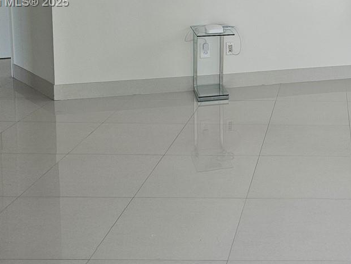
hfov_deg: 30.7
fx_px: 598
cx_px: 339
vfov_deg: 23.8
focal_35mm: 59
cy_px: 3
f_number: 1.7
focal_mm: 6.3
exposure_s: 1/207
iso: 100
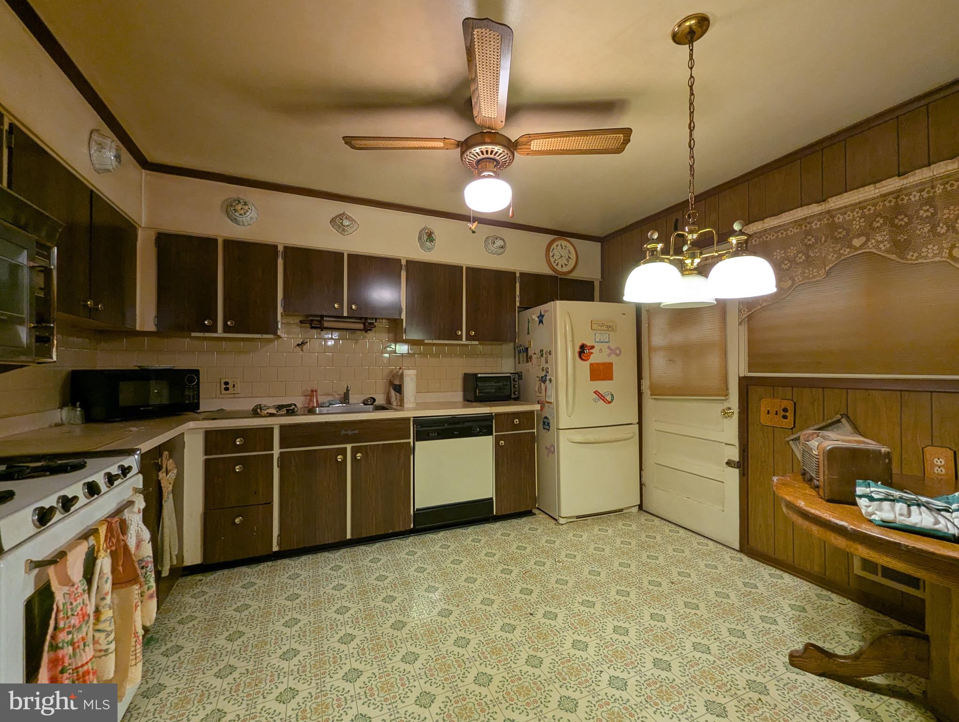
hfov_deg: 106.1
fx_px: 361
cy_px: 361
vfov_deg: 90.1
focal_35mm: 13
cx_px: 480
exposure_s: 1/40
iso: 148
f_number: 2.2
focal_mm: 1.95
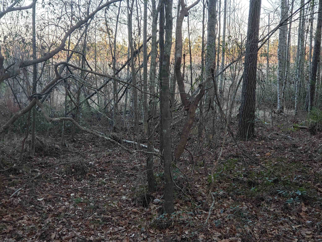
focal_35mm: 52
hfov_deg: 36.8
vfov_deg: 28.0
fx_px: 484
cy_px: 121
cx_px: 161
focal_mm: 6
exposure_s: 1/25
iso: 80
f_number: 2.4
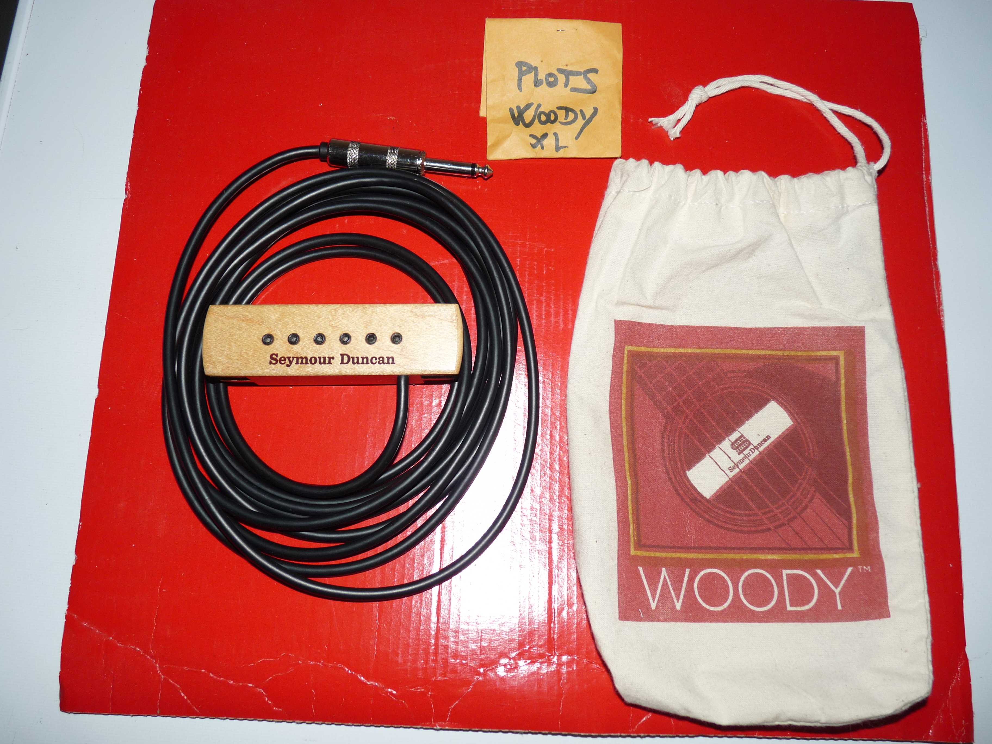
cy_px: 372
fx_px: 774
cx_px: 496
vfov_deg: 51.4
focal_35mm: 27
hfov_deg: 65.3
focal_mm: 4.8
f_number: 2.8
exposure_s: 1/30
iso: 100
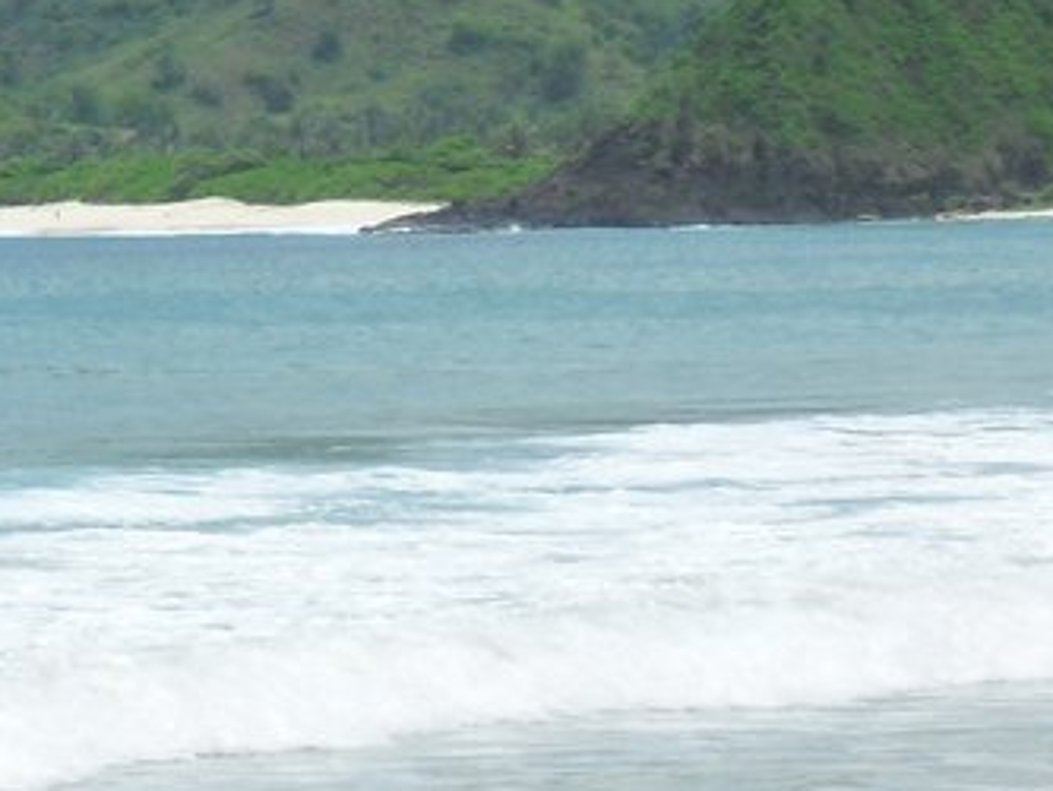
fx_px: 10559
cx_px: -383
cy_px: -6
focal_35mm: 347
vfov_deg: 4.3
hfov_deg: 5.7
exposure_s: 1/800
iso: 100
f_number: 5.2
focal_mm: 18.6
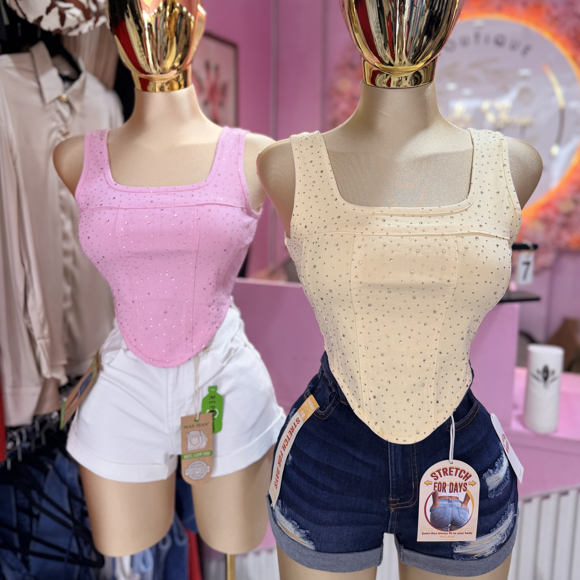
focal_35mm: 29
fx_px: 550
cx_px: 297
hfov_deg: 55.6
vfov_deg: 55.2
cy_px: 233
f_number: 1.78
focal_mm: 6.76
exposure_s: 1/60
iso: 125
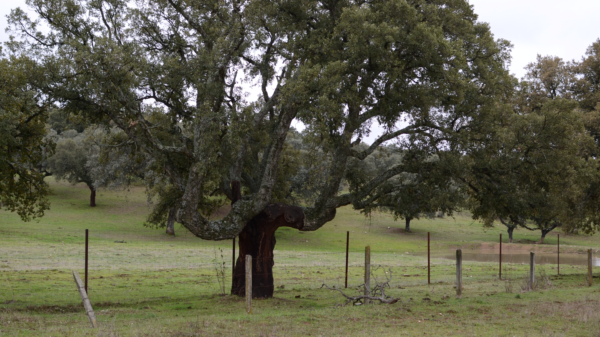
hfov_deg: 37.5
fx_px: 883
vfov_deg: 21.6
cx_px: 297
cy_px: 176
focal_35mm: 56
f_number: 3.5
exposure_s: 1/320
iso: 100
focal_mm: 35
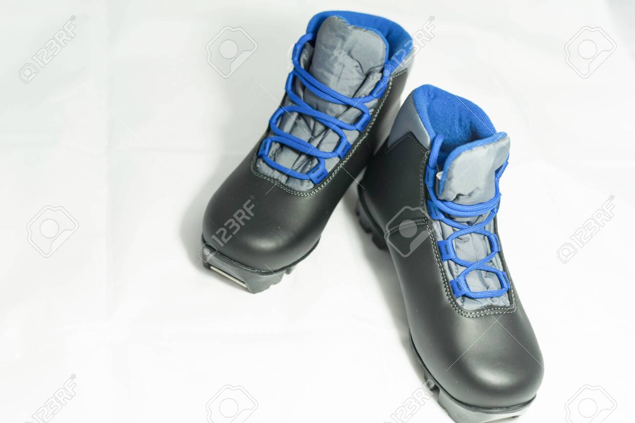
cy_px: 212
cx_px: 318
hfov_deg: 39.6
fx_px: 882
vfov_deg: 27.0
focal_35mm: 50
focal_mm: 50
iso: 100
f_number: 2.8
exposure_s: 1/125
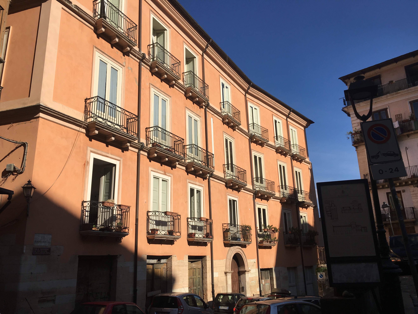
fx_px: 350
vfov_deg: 48.2
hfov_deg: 61.7
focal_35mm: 29
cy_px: 157
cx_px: 209
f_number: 2.2
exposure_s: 1/2481
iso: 25
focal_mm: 4.15
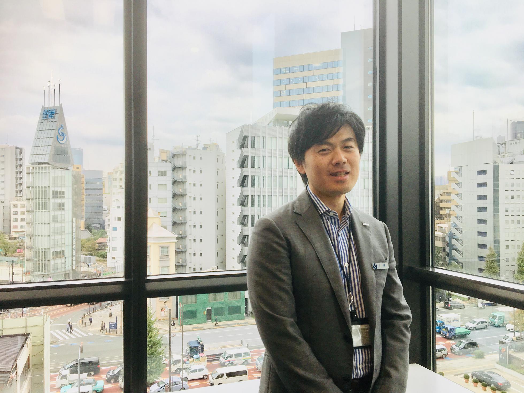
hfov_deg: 61.7
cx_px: 262
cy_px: 196
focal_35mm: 29
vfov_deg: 48.2
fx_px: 439
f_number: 2.2
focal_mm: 4.15
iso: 25
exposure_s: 1/403
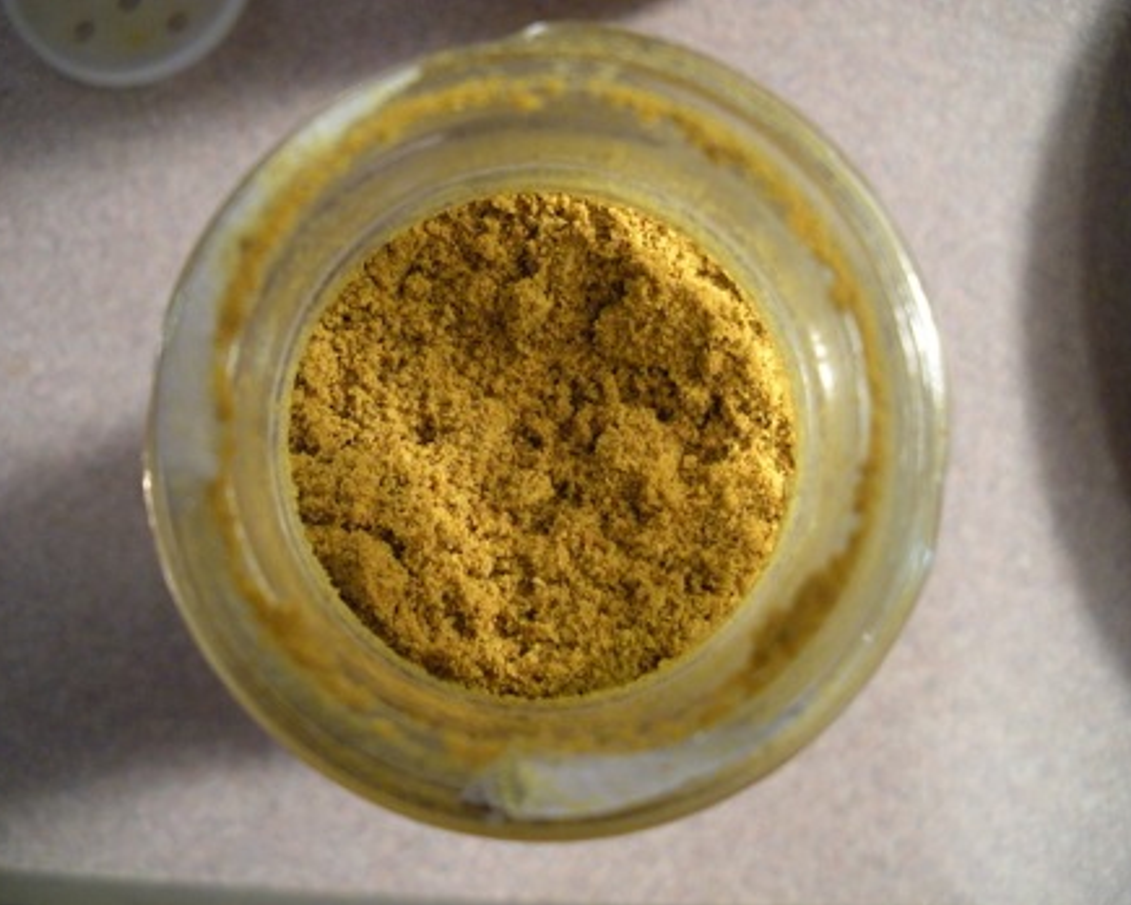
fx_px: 1272
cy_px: 456
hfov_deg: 47.9
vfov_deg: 39.2
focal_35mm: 38
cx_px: 536
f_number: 3.5
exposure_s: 1/8.1
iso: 400
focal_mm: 6.3
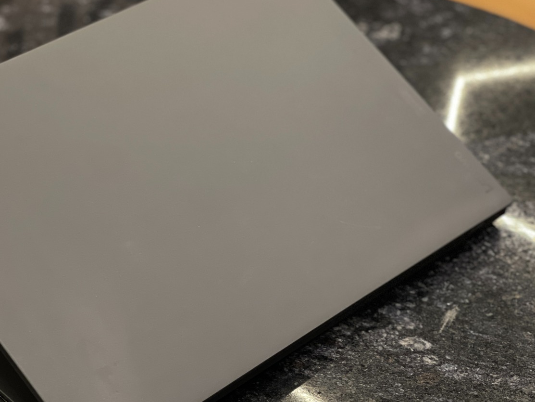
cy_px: 231
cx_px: 169
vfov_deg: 16.1
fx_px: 1422
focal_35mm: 92
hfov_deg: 21.2
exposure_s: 1/40
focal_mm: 7.5
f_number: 2.2
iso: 200
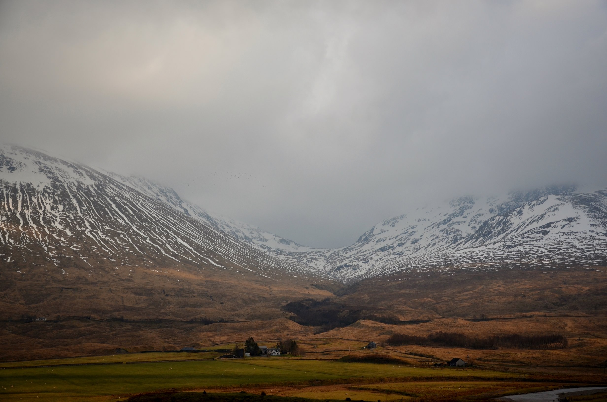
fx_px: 757
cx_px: 304
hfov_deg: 43.7
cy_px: 201
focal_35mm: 45
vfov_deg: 29.7
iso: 250
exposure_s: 1/2500
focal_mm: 30
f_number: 4.2
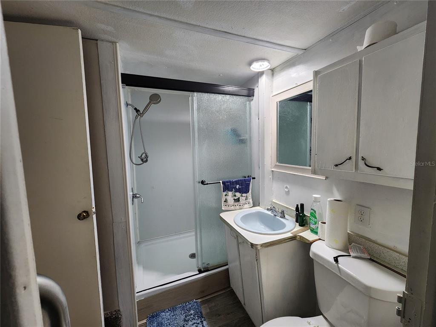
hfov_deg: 106.2
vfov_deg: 89.9
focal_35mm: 13
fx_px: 164
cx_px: 218
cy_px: 164
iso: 200
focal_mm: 2.2
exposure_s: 1/60
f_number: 2.2
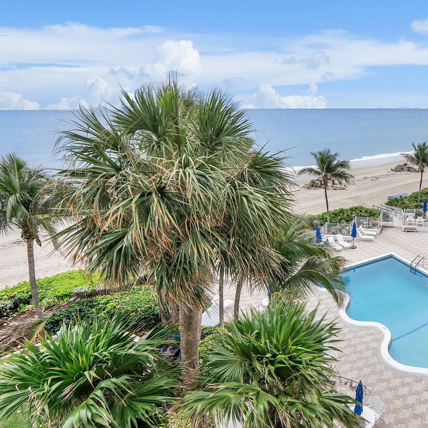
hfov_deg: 60.8
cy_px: 189
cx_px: 353
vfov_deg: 67.0
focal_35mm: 23
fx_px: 322
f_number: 9
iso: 400
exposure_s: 1/640
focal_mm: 10
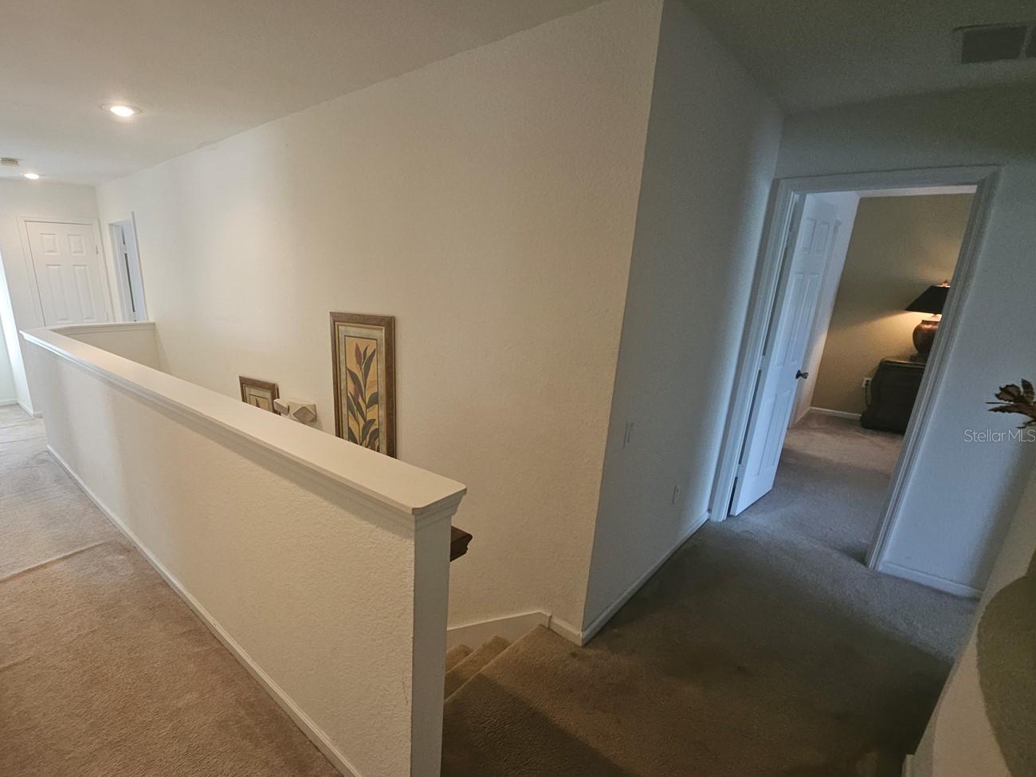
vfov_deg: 77.8
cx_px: 402
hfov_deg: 92.9
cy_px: 435
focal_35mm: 16
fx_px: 479
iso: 160
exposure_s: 1/60
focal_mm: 1.7
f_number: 2.2
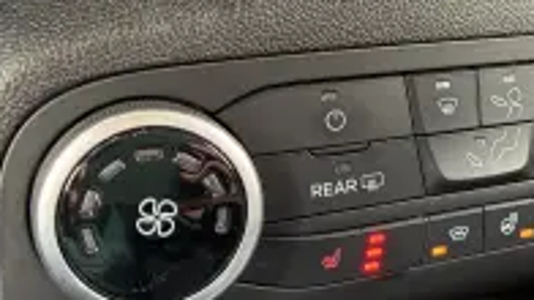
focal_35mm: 52
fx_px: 736
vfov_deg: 23.0
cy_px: 125
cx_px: 430
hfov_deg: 38.3
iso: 160
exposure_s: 1/47
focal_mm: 5.96
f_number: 1.6
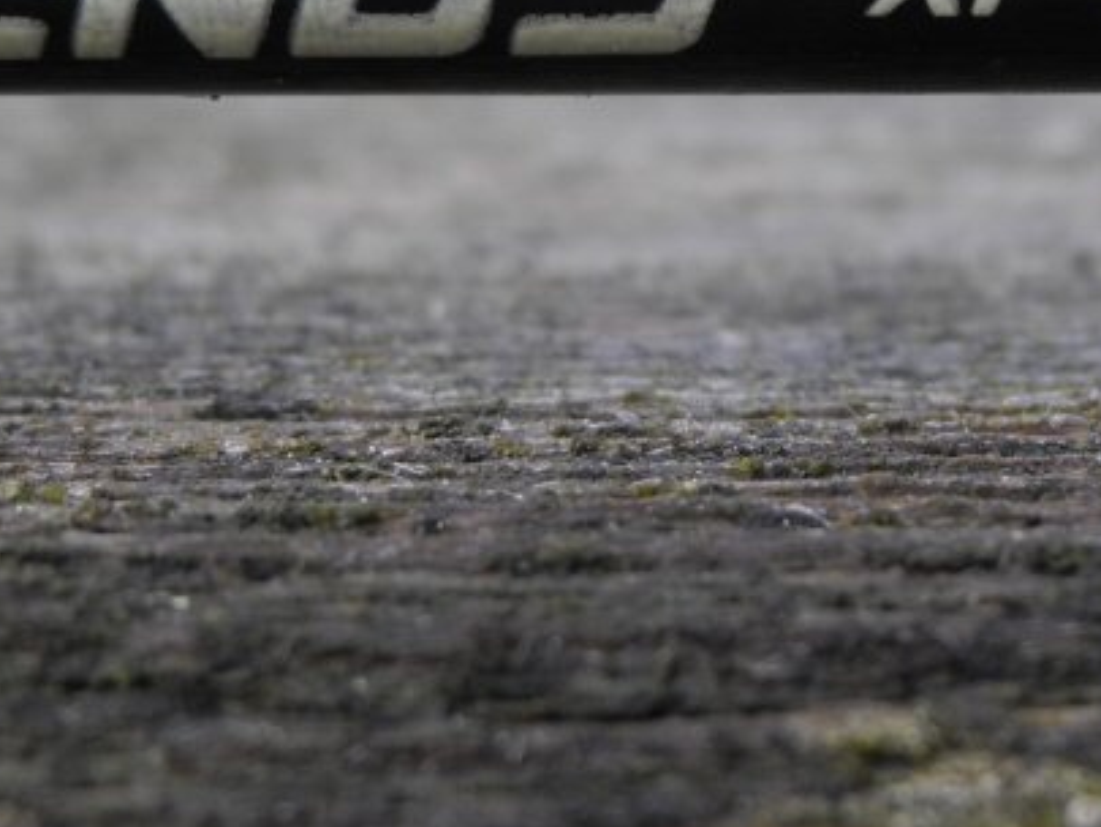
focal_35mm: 83
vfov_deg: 17.4
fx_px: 2641
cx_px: 979
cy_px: -8
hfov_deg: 23.0
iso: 100
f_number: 2.8
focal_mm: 6
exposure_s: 1/98.4
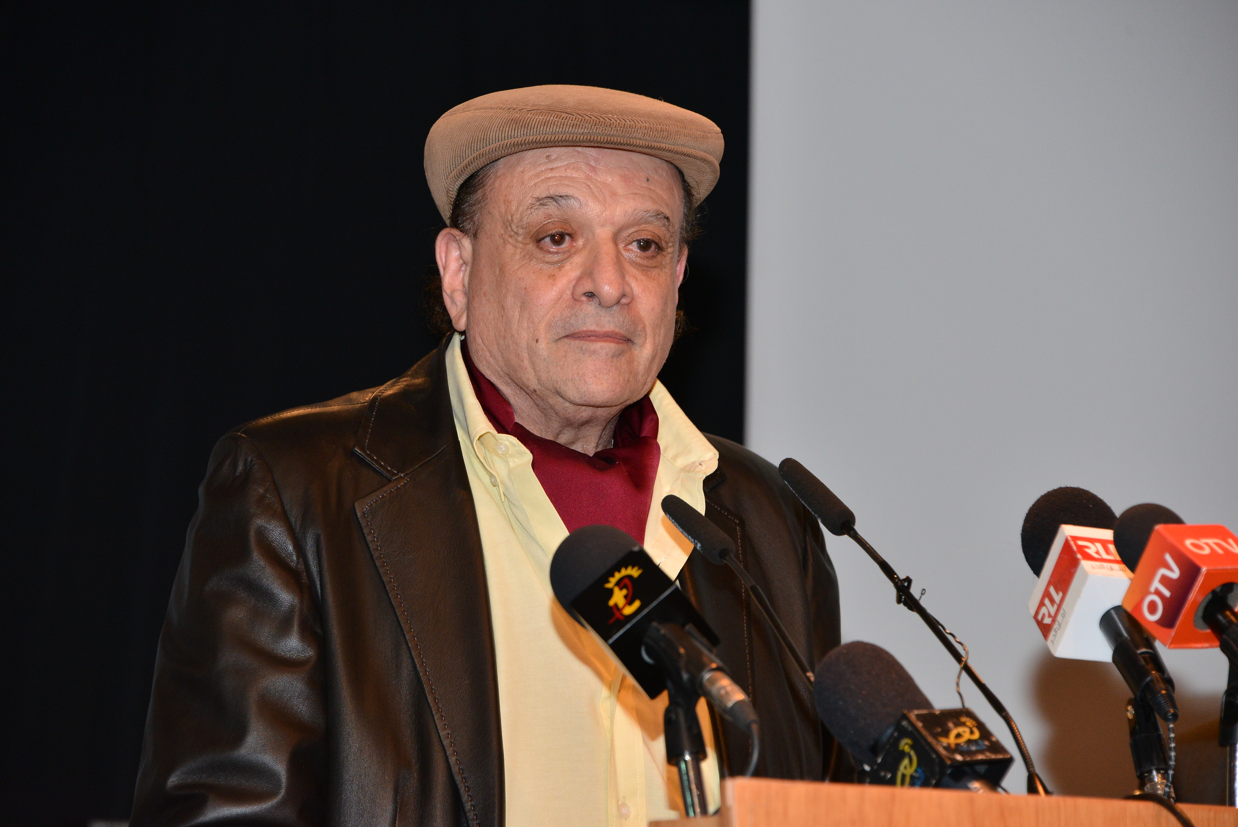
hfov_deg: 10.3
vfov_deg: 6.9
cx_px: 619
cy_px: 414
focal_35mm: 200
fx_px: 6880
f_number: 6.3
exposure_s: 1/80
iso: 1250
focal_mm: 200
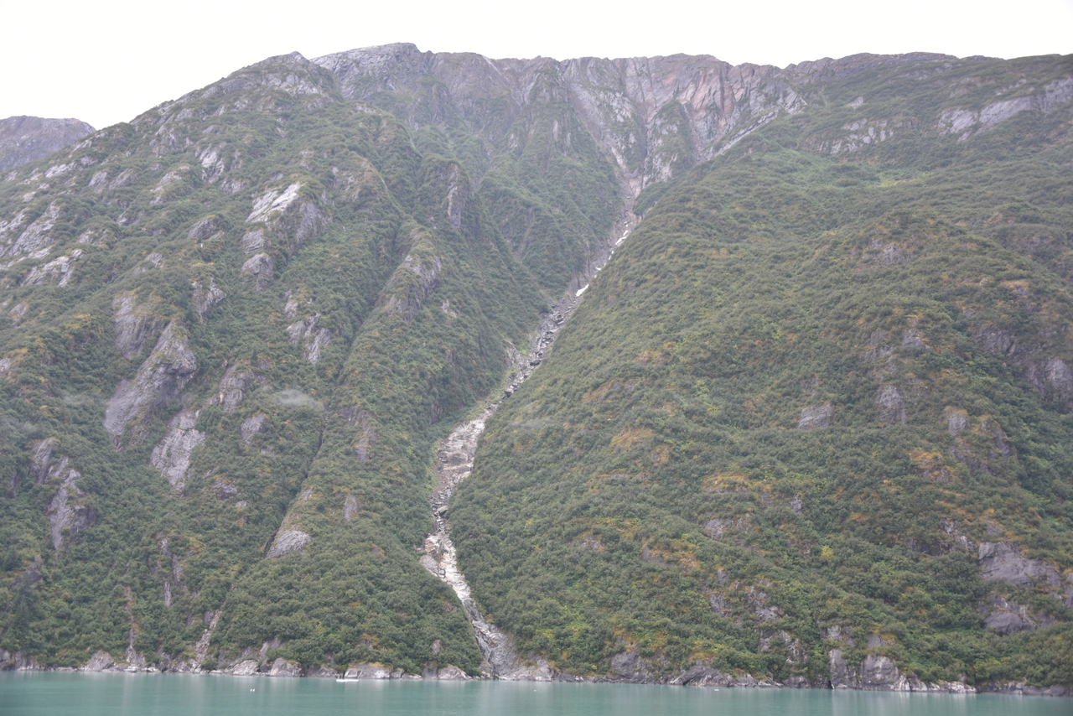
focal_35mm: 36
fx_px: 1073
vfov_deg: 36.9
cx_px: 536
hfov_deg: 53.1
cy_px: 358
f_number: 4
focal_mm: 36
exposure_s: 1/80
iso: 180
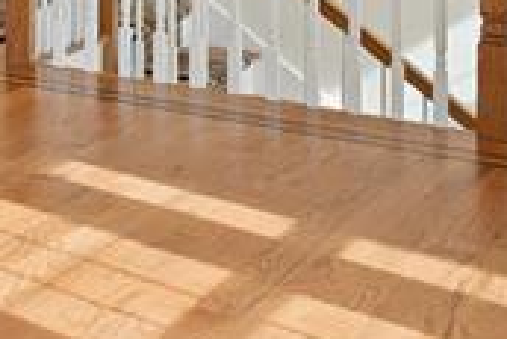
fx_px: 1339
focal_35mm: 95
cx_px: -873
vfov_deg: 13.3
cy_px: -221
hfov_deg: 12.8
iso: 100
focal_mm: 16
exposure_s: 1/6
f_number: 8
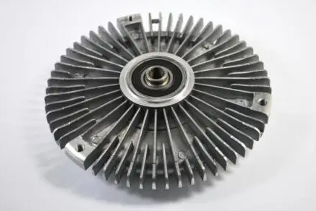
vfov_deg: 17.3
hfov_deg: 25.7
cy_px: 103
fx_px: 694
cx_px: 153
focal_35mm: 79
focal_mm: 50
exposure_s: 1/80
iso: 200
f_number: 5.6
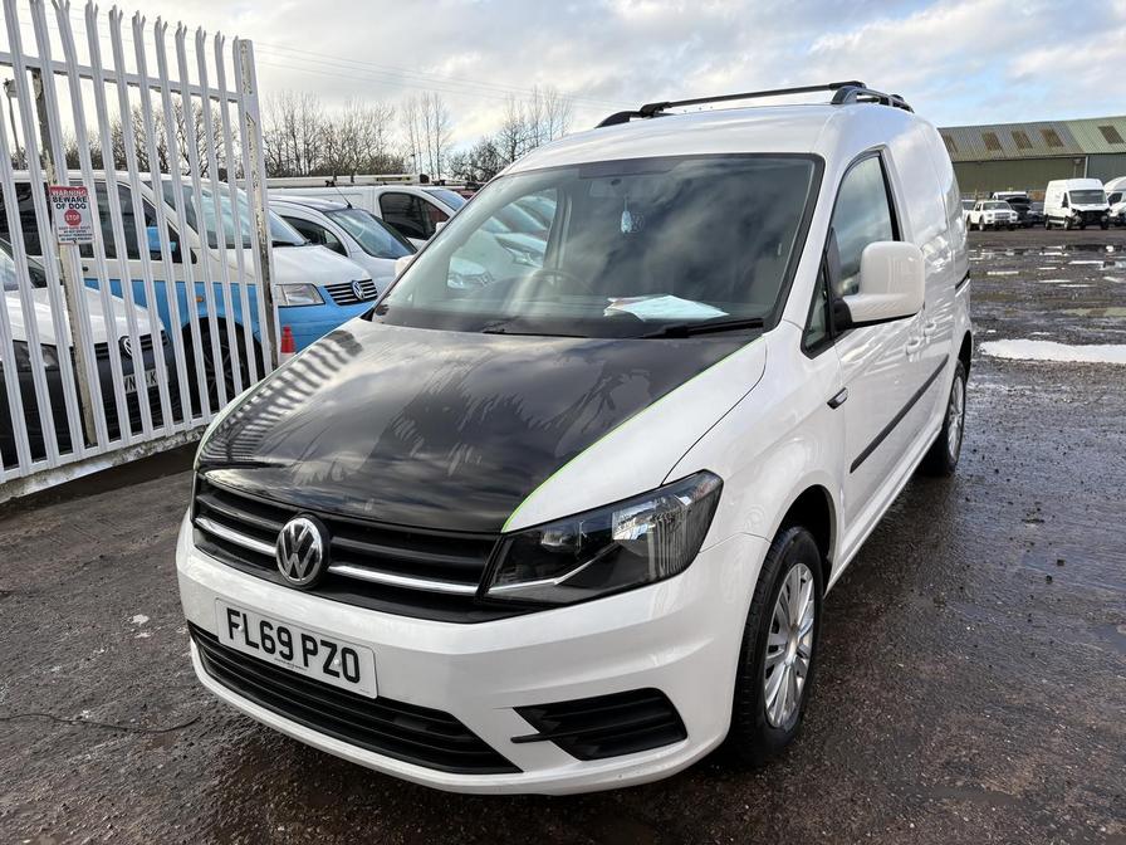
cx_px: 563
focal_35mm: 26
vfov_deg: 53.1
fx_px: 846
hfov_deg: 67.3
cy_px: 422
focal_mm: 5.96
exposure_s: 1/933
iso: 50
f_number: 1.6
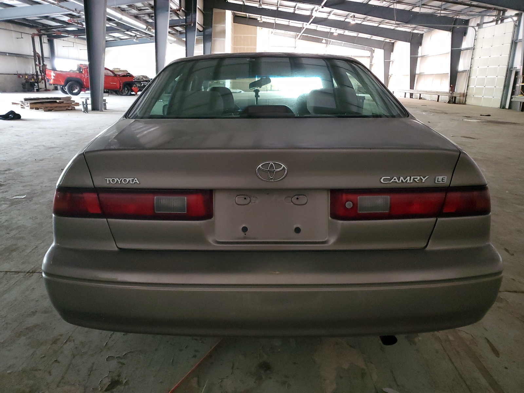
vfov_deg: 53.1
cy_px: 196
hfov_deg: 67.3
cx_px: 262
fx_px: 394
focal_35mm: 26
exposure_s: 1/24
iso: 304
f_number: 1.5
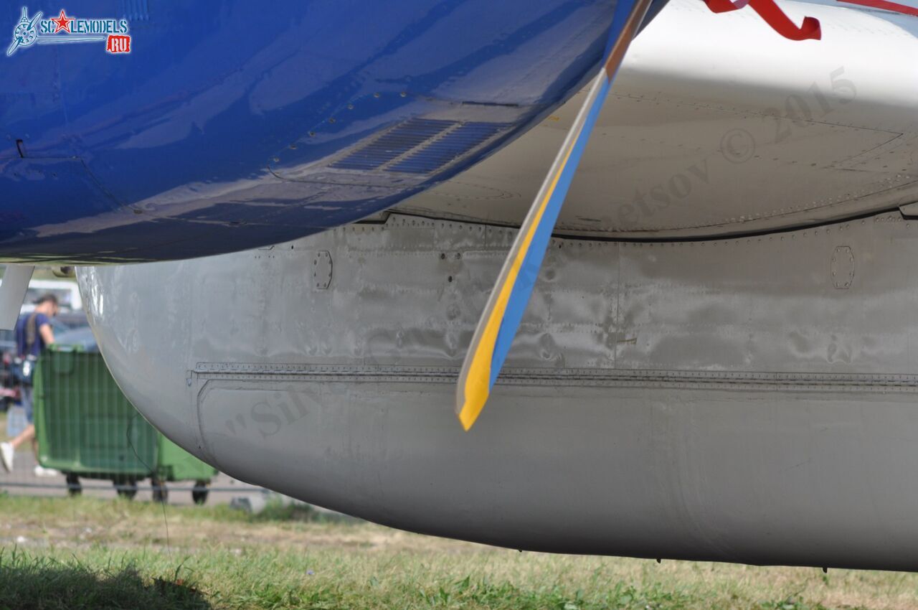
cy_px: 305
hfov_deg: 7.6
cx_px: 459
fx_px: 6876
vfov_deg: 5.1
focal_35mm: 270
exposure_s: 1/500
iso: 200
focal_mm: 180
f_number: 8
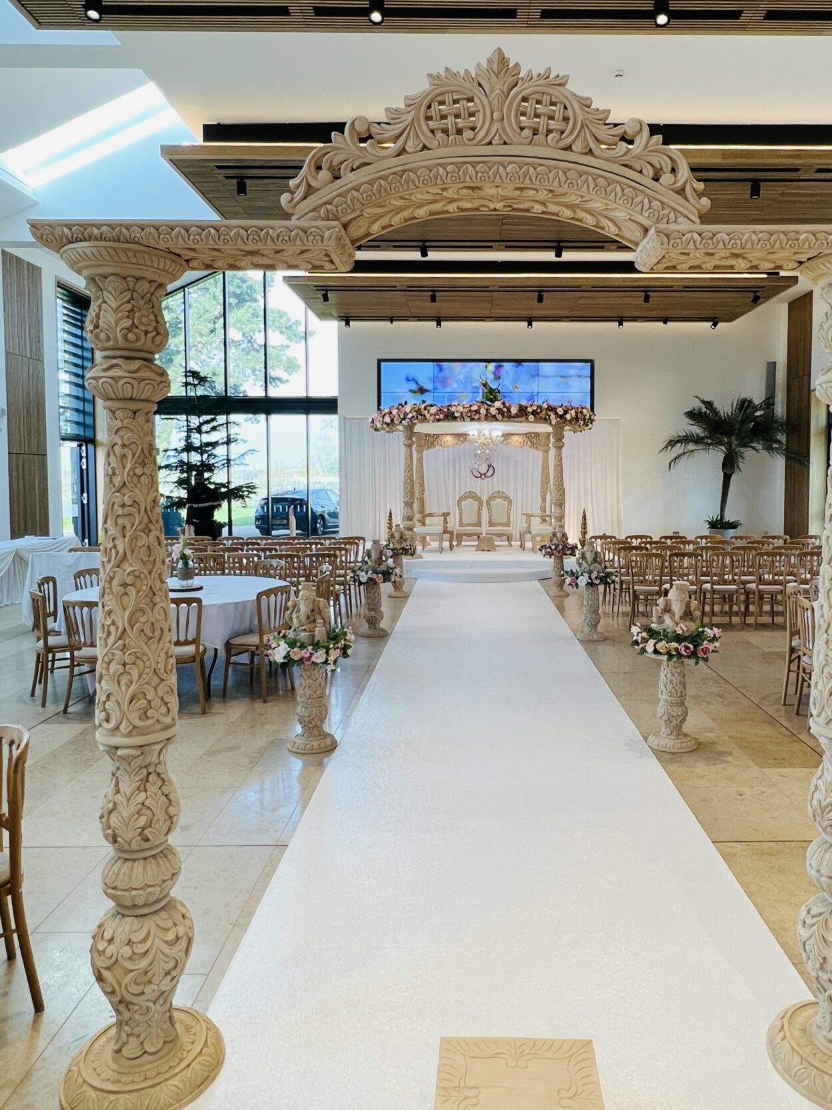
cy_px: 520
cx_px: 522
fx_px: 641
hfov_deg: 65.0
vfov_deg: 81.6
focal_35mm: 20
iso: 50
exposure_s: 1/122
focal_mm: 1.57
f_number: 1.8
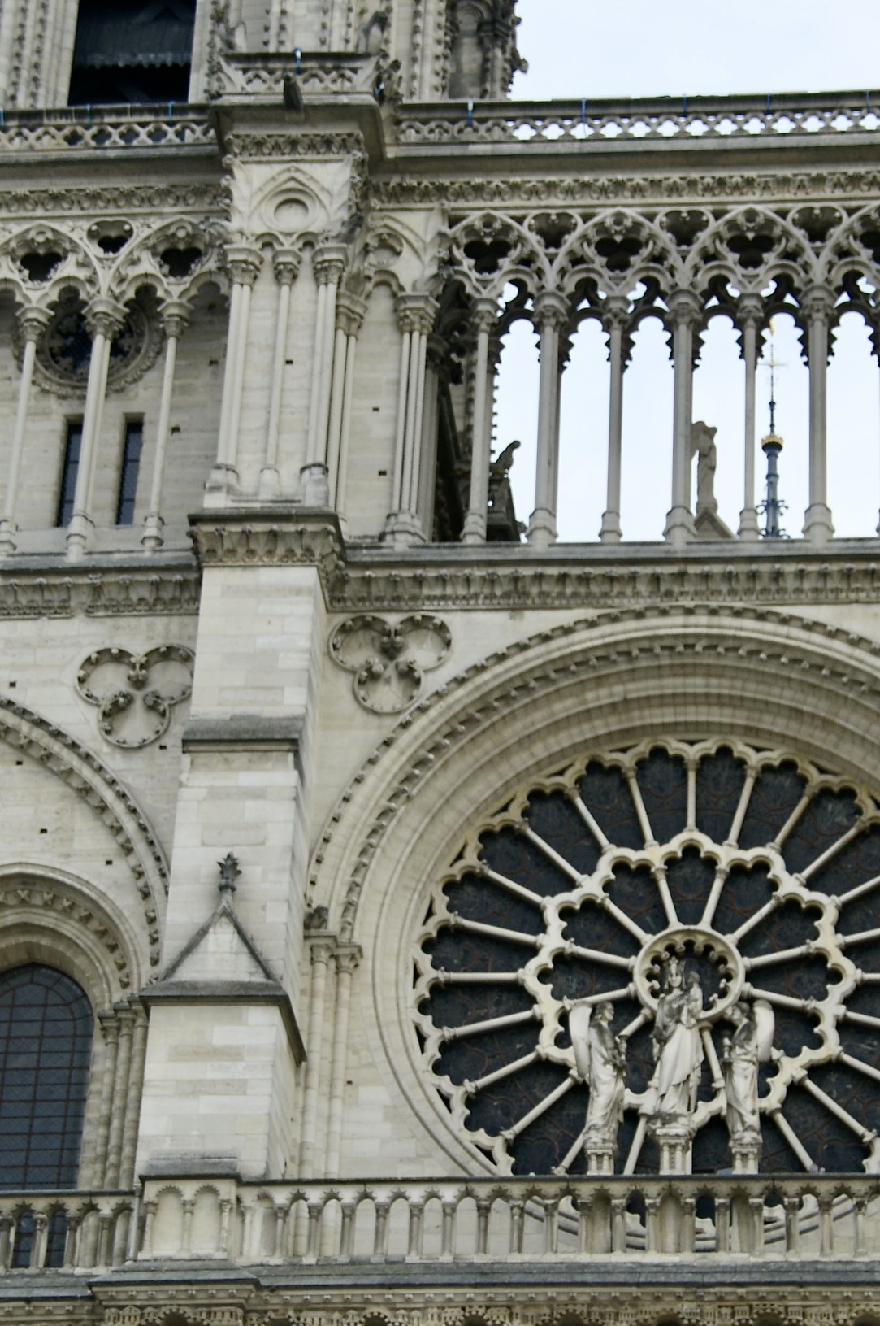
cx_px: 505
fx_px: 3052
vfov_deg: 24.5
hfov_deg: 16.4
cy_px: 809
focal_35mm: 83
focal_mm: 40
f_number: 6.3
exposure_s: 1/160
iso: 100
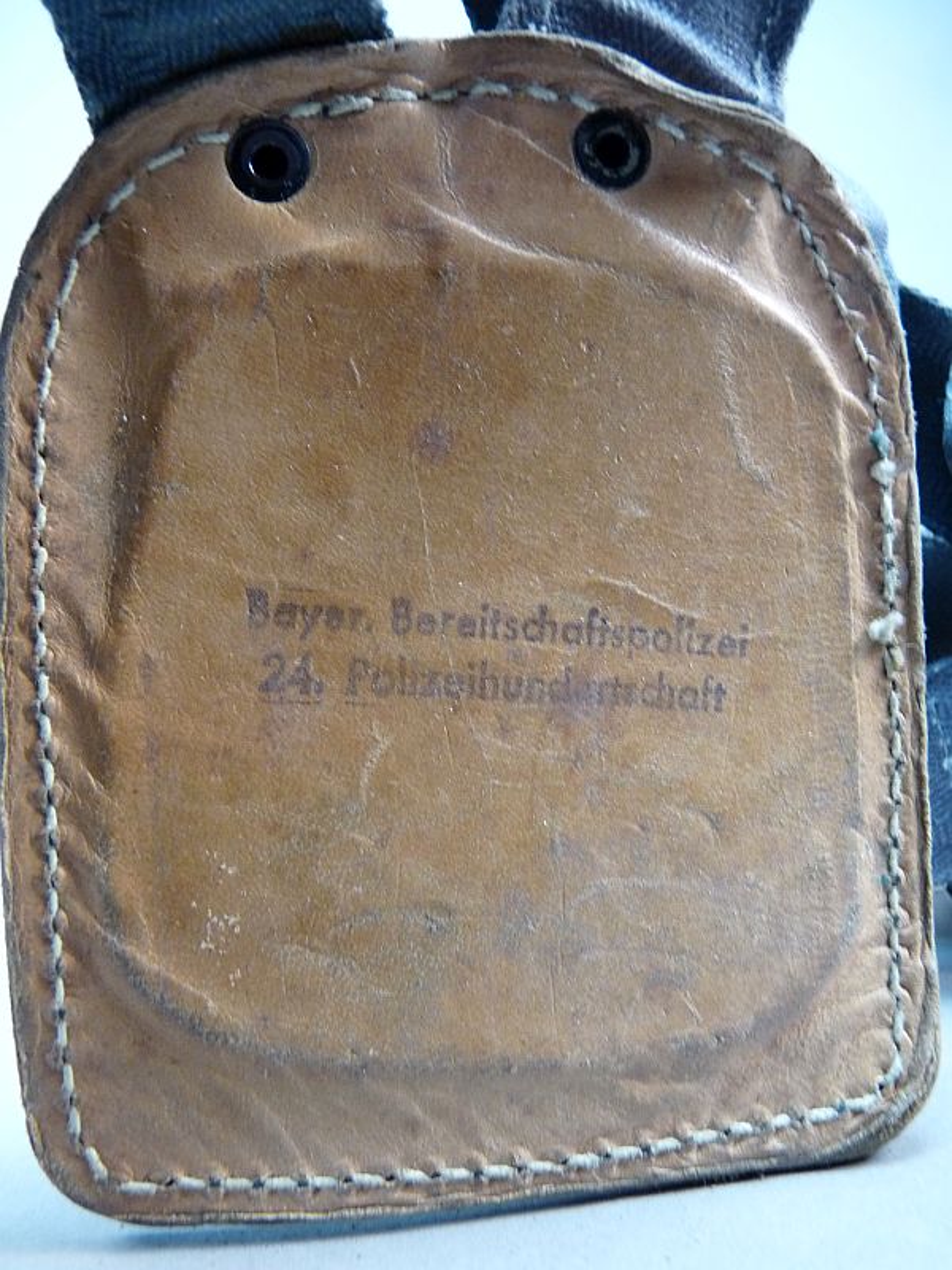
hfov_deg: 51.4
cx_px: 476
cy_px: 635
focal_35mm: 27
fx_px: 990
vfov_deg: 65.3
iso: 400
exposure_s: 1/20
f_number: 2.8
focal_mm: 4.8
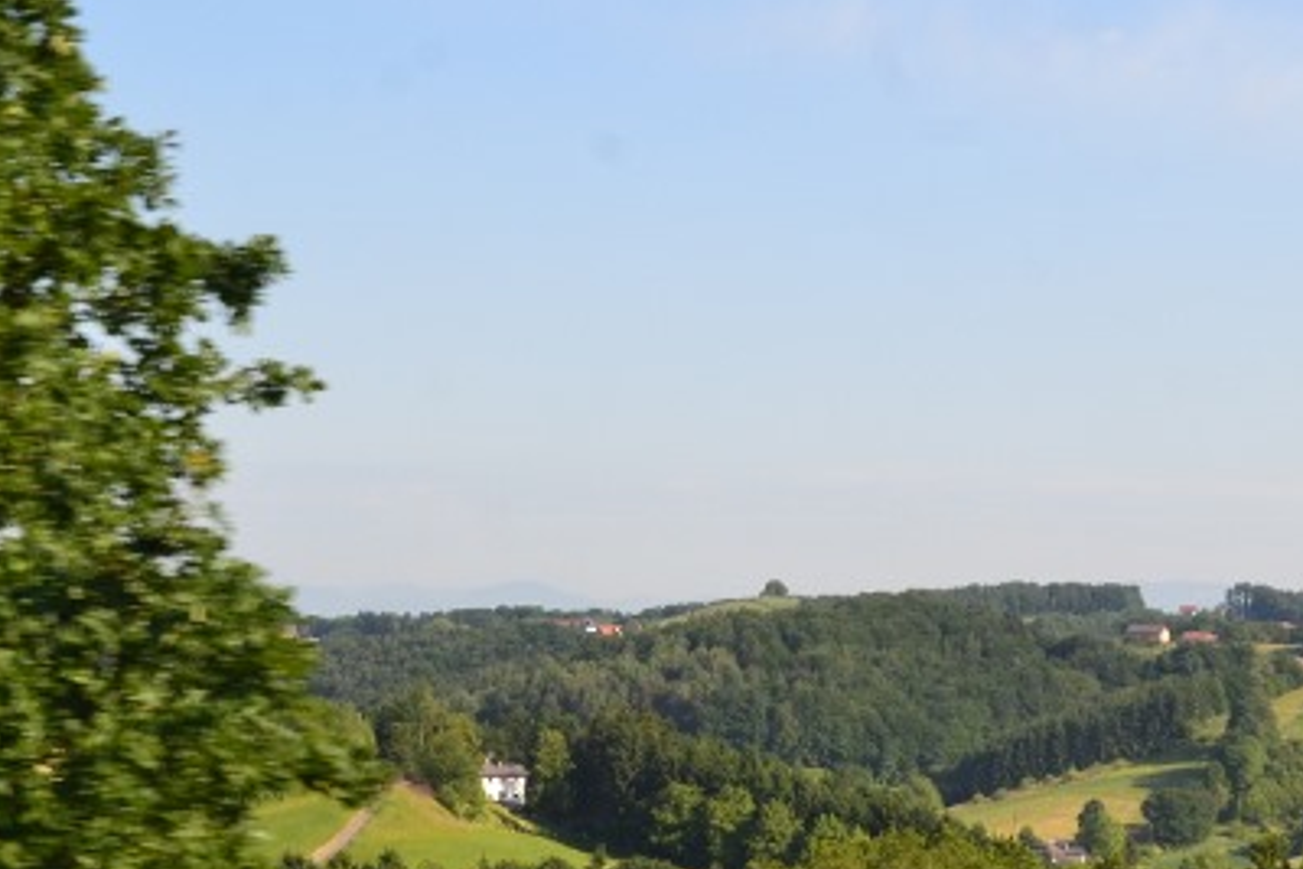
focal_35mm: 90
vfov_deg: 15.1
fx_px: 3258
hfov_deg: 22.6
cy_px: 685
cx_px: 590
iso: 400
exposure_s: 1/250
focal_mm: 30
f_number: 10
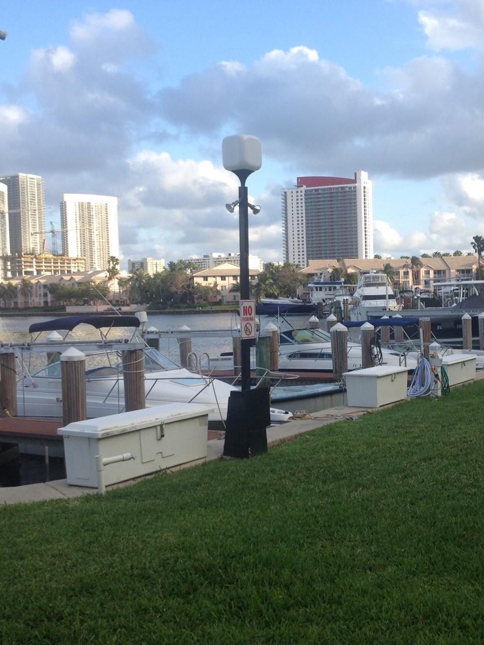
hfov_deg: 30.7
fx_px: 876
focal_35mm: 47
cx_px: 324
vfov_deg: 40.4
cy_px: 321
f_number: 2.4
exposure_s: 1/563
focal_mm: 4.28
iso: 50
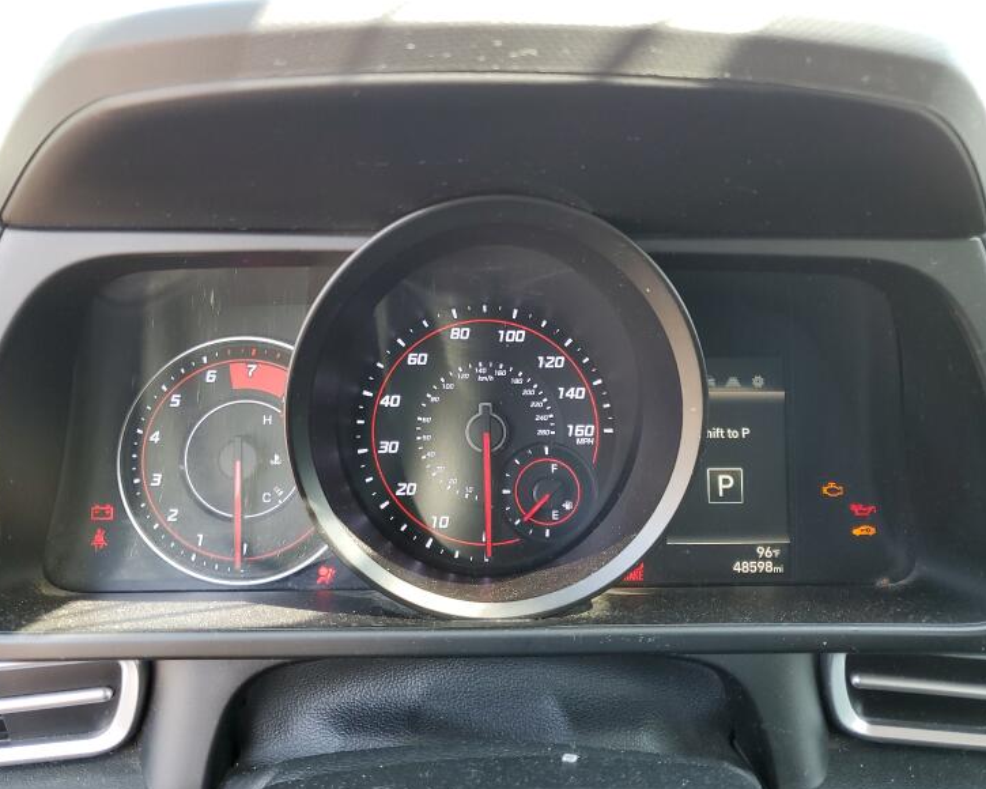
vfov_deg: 51.5
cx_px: 469
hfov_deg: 62.2
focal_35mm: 28
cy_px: 399
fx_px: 817
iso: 56
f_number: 1.5
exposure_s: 1/60.2
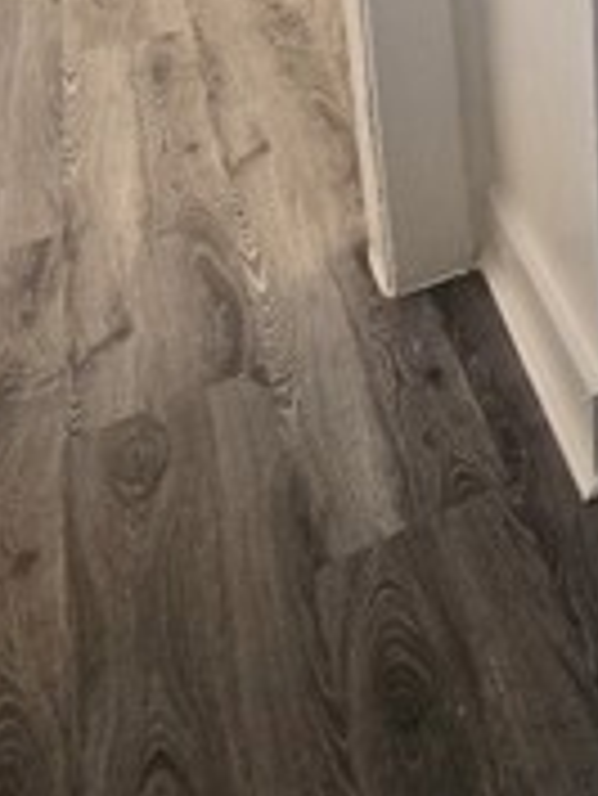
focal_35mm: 47
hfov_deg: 21.8
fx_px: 1081
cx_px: 1030
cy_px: -243
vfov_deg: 31.2
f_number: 2.2
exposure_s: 1/100
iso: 320
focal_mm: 2.2
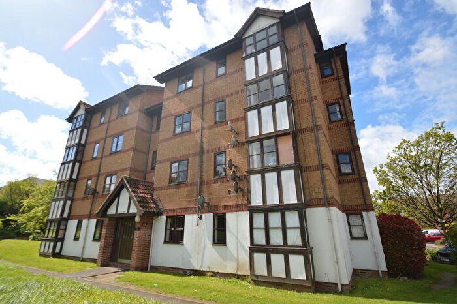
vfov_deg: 72.0
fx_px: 209
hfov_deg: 95.0
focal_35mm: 16
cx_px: 228
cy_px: 152
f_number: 9
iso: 100
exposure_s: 1/200
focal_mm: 11
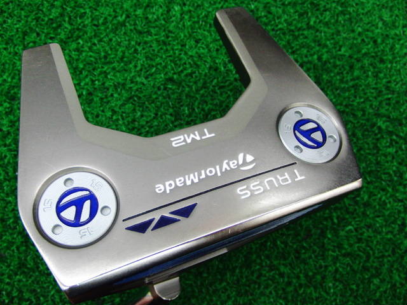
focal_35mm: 37
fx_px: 435
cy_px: 152
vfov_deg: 38.7
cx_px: 204
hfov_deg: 50.1
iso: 400
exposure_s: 1/50
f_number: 3.6
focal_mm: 6.42
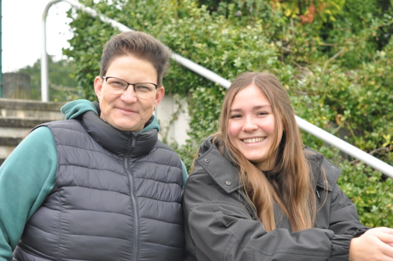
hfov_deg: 27.0
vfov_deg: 18.1
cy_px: 130
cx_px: 196
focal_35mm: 75
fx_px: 818
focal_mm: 50
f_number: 5
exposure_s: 1/800
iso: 1000
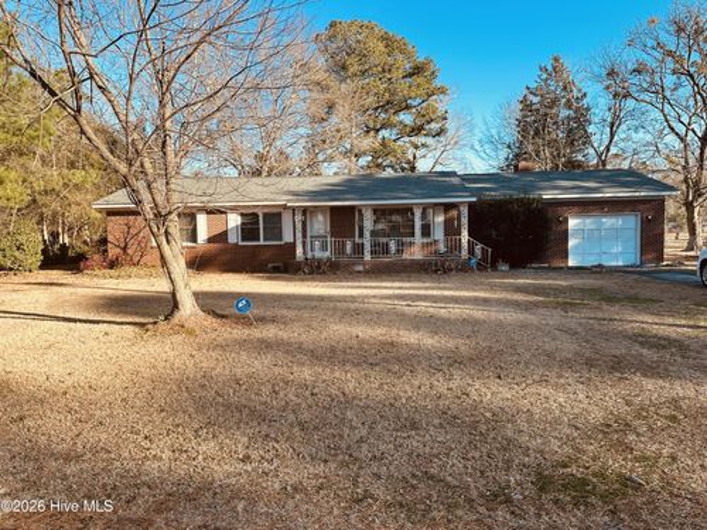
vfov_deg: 56.8
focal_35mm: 24
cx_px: 354
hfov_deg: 71.6
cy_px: 265
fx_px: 490
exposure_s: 1/1321
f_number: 1.78
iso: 80
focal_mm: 6.86
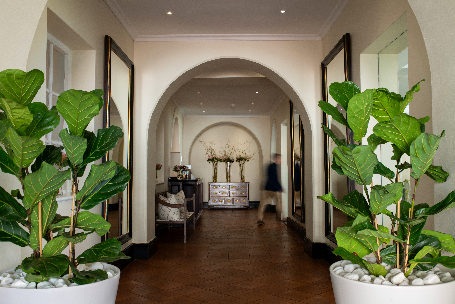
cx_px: 228
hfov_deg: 54.4
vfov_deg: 37.9
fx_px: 442
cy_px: 152
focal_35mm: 35
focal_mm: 35
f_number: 10
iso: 200
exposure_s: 1/5
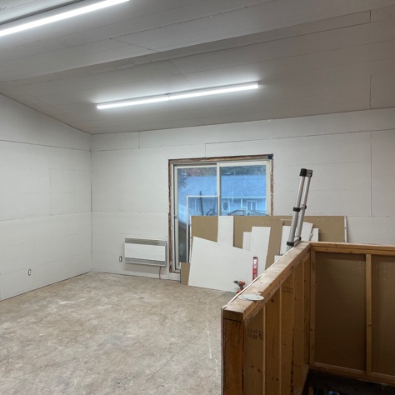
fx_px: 400
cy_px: 199
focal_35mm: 31
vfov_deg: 52.5
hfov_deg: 51.8
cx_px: 139
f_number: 1.6
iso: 80
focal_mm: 4.2
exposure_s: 1/120
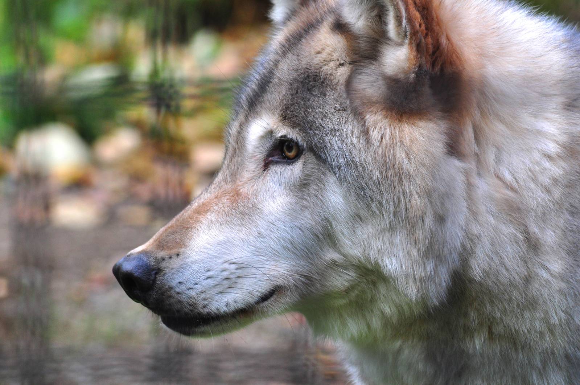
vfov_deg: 3.0
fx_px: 7239
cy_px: 192
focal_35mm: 450
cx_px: 290
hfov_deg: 4.6
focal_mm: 300
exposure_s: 1/125
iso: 560
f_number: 9
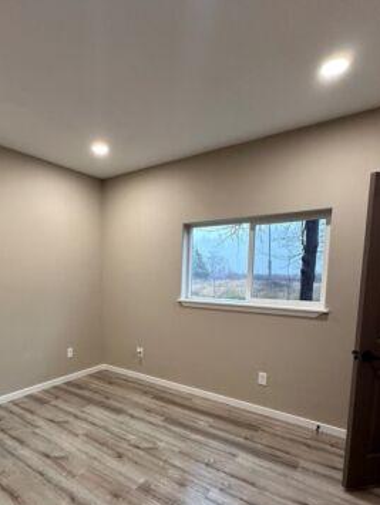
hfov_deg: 62.8
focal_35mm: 21
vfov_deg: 77.8
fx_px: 307
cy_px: 308
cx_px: 147
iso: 250
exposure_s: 1/120
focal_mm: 2.22
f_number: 2.2
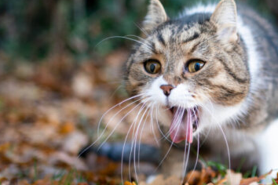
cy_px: 116
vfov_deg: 17.9
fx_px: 587
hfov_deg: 26.4
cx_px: 196
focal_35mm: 76
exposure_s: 1/400
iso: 200
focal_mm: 35
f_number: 1.8
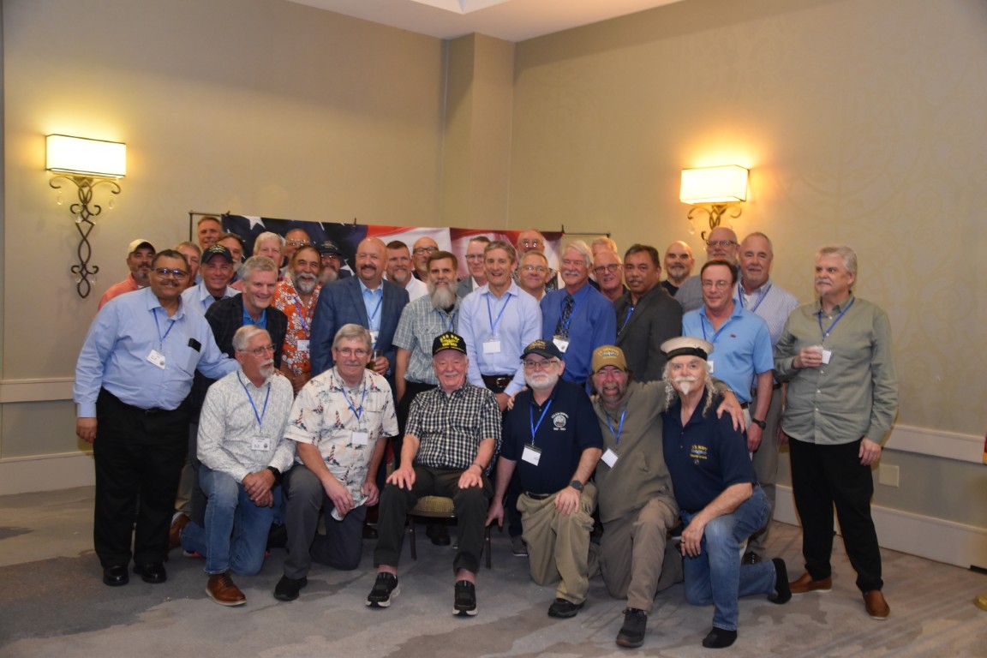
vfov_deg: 36.9
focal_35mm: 36
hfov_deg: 53.1
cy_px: 329
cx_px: 494
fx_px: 987
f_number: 3.8
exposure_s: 1/60
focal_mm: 24
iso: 1400
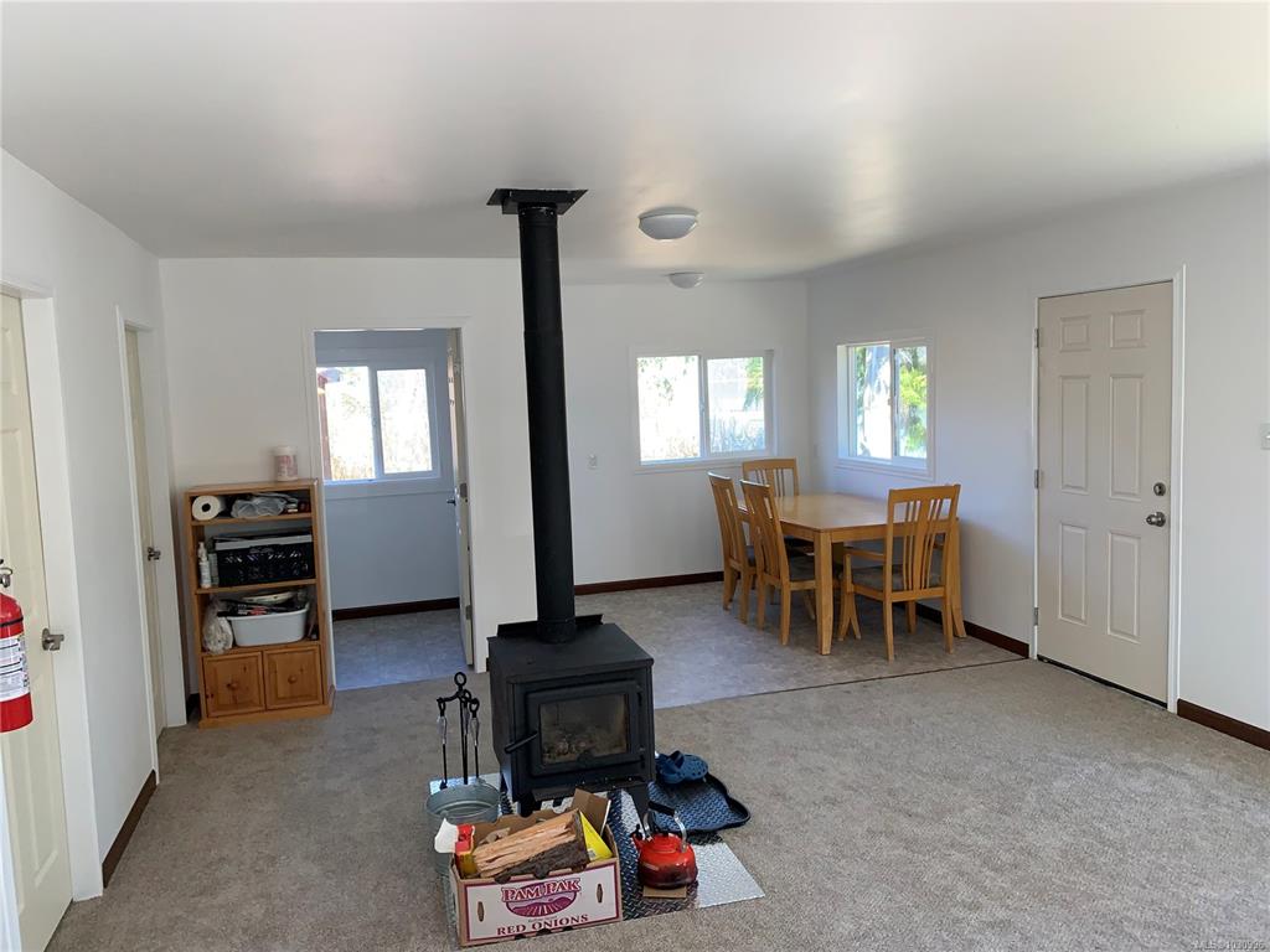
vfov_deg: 53.1
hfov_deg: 67.3
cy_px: 476
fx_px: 954
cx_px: 635
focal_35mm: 26
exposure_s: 1/121
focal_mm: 4.25
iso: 80
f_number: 1.8
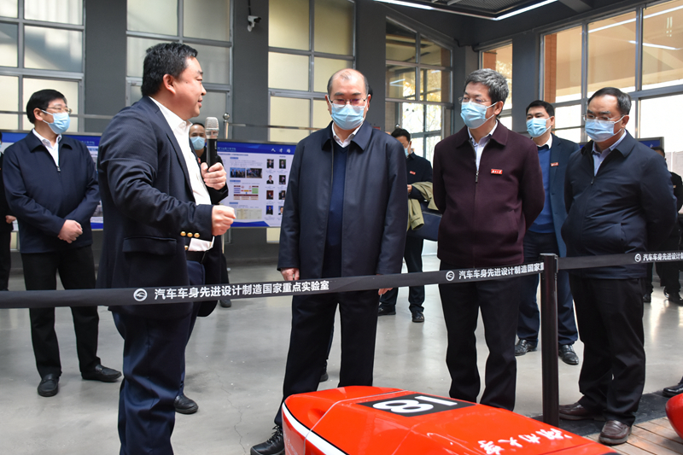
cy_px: 228
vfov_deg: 43.6
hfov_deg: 61.9
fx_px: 569
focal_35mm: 30
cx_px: 342
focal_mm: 20
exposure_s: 1/80
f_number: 4.5
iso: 800
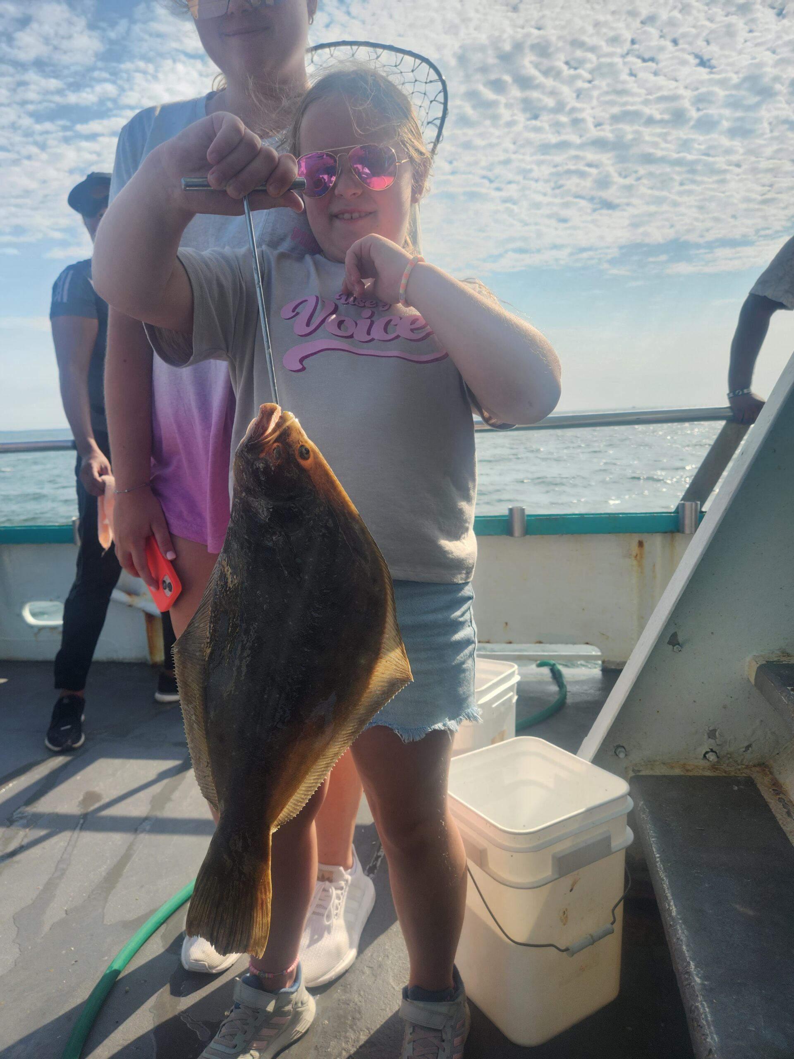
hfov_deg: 58.9
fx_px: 703
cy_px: 530
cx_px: 397
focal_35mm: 23
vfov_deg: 73.9
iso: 20
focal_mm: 5.4
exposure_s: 1/1047
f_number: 1.8
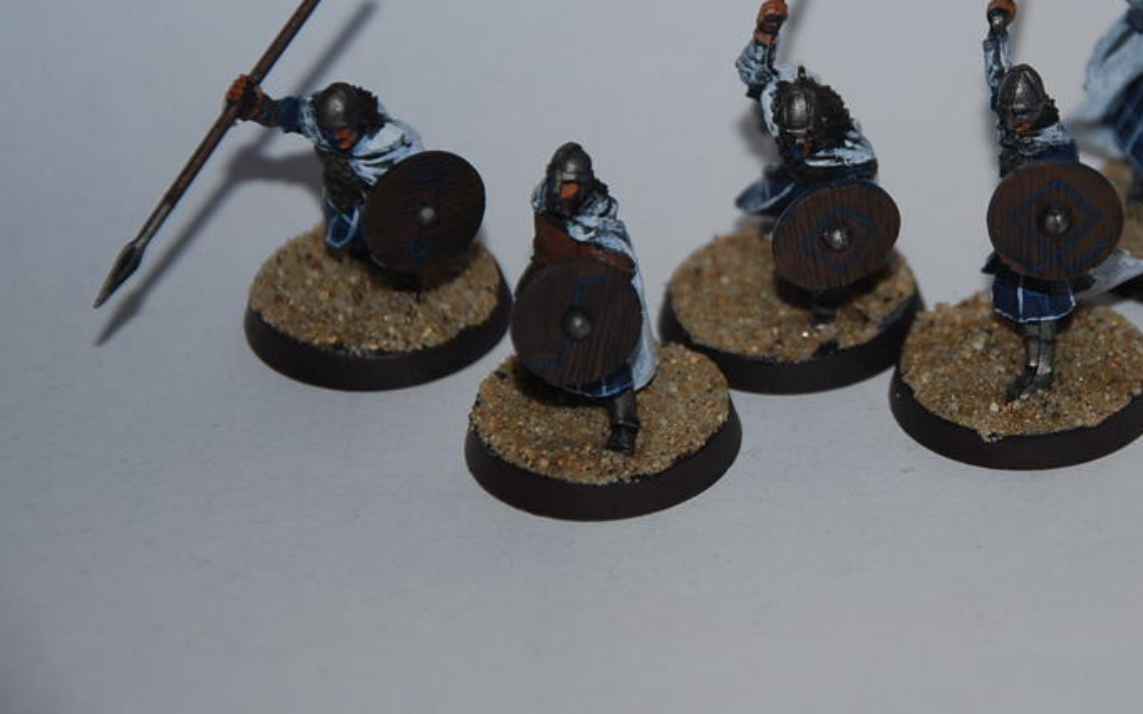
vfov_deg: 5.8
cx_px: 815
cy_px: 177
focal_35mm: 225
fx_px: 7008
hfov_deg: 9.3
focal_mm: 98
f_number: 5.6
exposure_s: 1/125
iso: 100
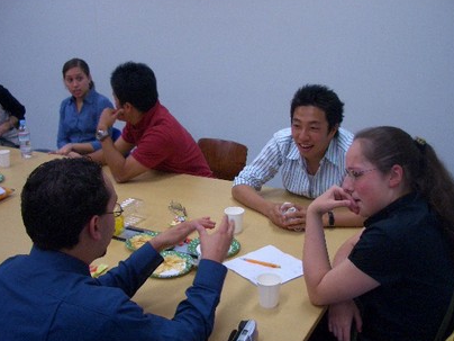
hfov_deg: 47.9
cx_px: 229
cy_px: 180
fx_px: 511
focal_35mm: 39
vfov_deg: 36.8
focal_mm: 5.8
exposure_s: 1/60
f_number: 2.6
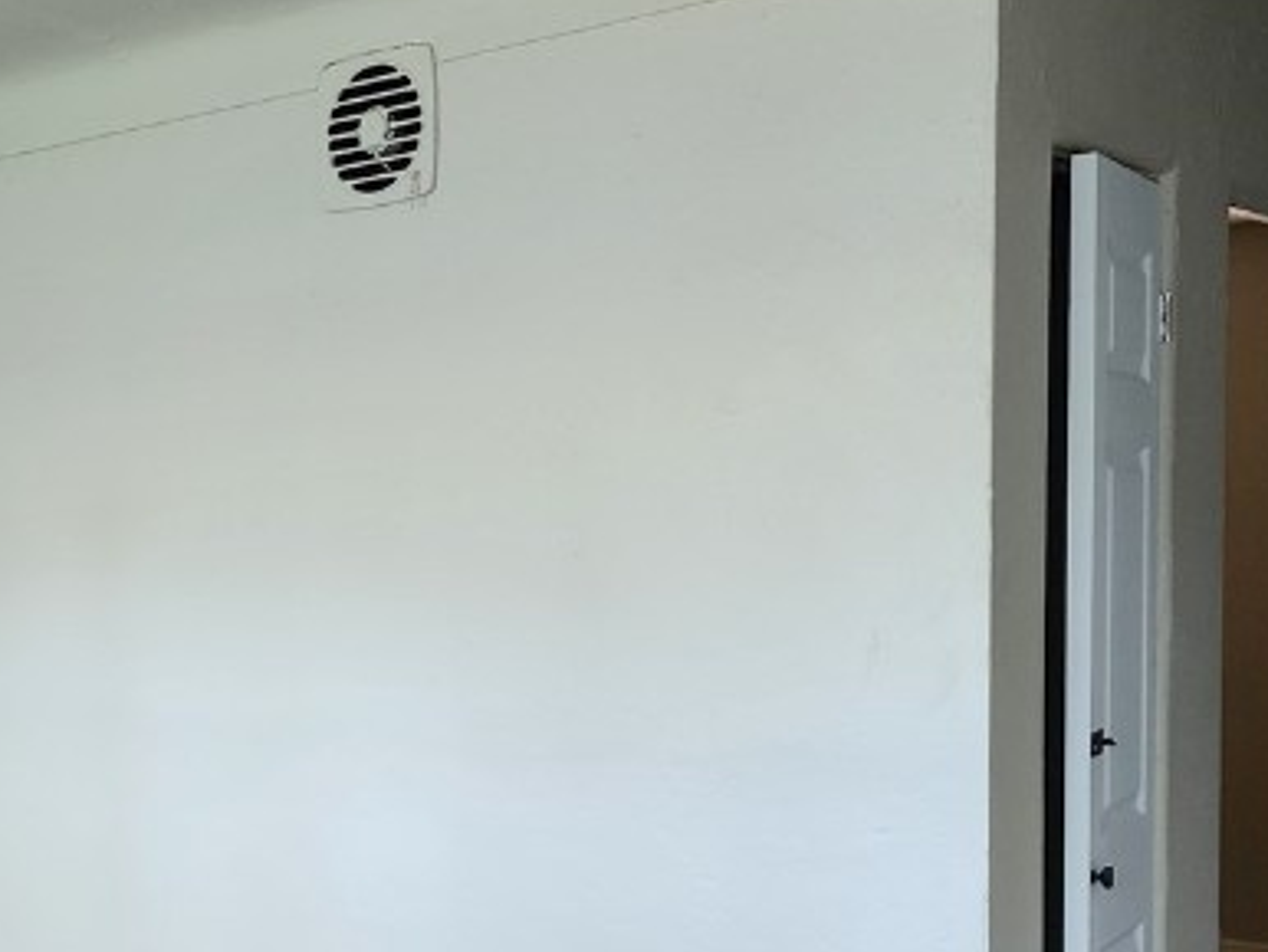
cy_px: 719
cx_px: 158
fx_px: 2236
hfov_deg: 30.4
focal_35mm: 61
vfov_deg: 23.8
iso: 400
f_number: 1.8
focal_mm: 6.4
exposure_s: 1/120
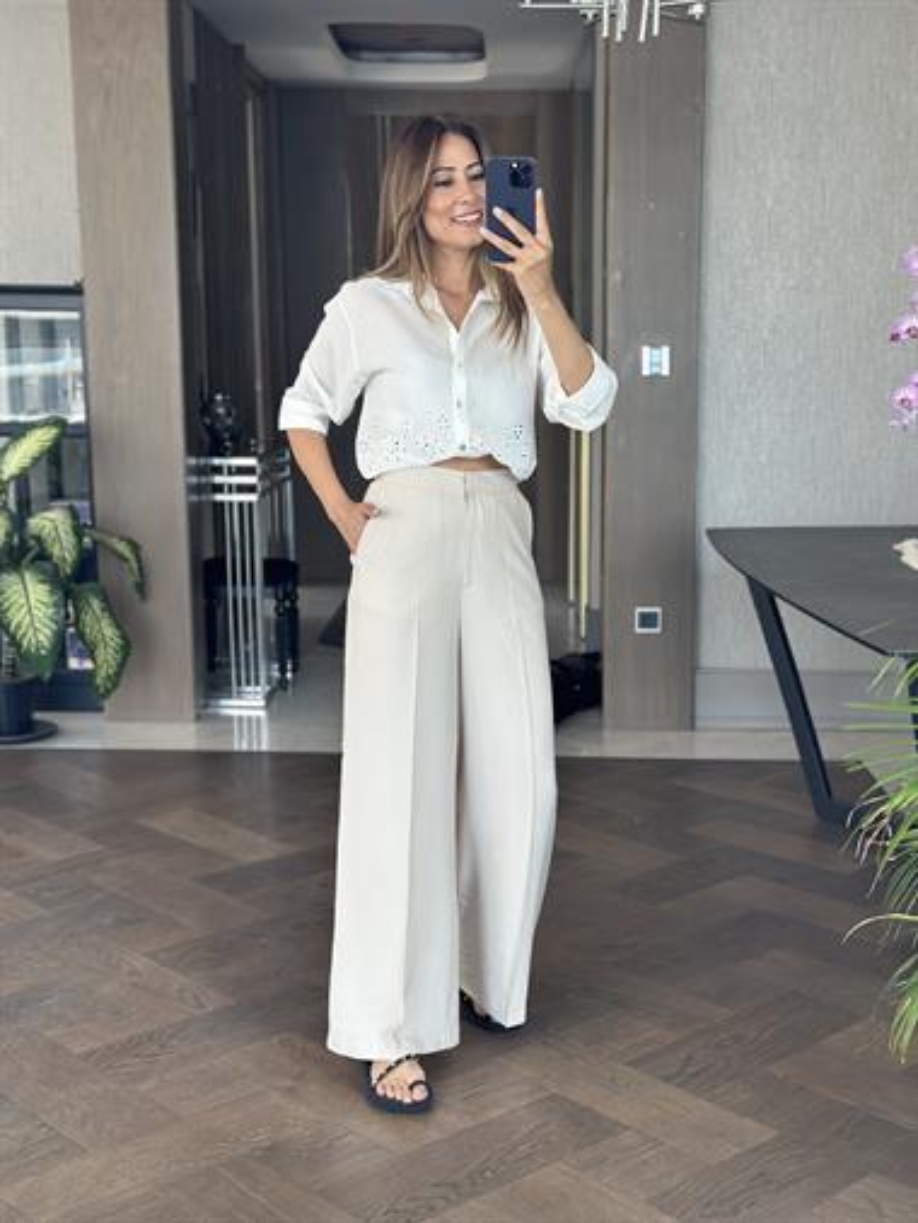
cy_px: 612
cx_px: 459
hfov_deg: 30.3
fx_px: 1696
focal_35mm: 48
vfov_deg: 39.6
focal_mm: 6.86
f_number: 1.78
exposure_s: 1/135
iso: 125
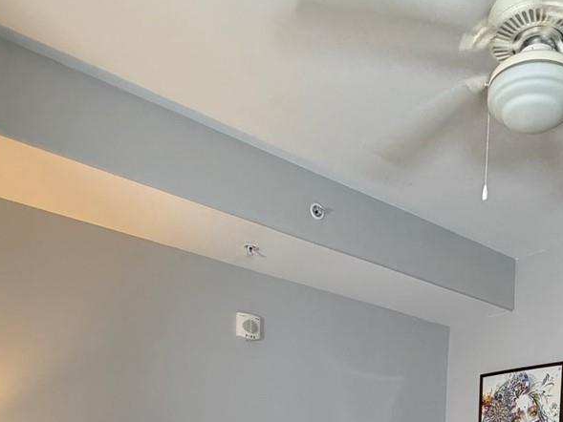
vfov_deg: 30.4
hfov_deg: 47.6
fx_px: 618
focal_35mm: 38
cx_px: 404
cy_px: 538
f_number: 2.2
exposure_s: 1/60
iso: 400
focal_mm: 2.22
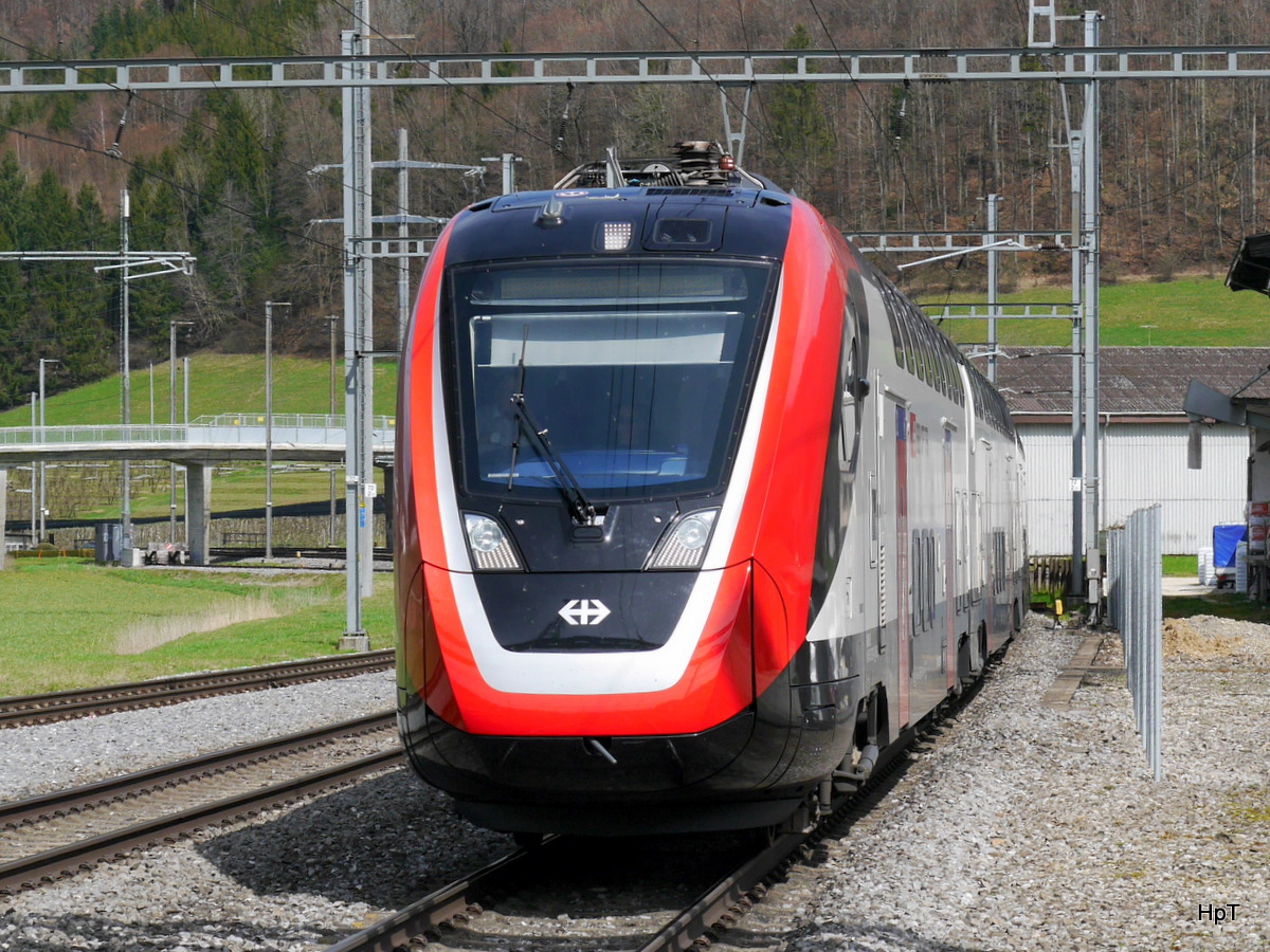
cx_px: 635
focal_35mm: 84
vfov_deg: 17.6
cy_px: 476
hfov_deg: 23.3
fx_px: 3082
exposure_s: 1/320
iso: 160
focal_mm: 42
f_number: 9
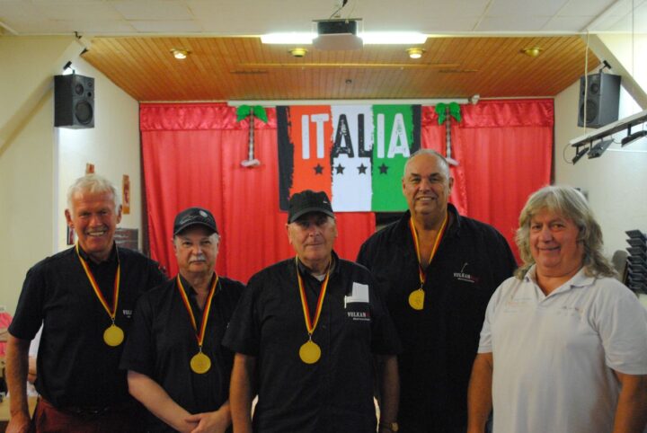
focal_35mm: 45
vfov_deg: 29.9
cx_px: 324
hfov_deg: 43.6
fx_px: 810
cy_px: 216
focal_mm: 30
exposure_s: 1/25
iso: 1600
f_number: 4.5
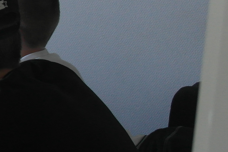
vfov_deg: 6.8
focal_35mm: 203
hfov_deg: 9.1
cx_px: -328
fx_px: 1286
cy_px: 14
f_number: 4
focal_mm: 26
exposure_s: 1/50
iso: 400
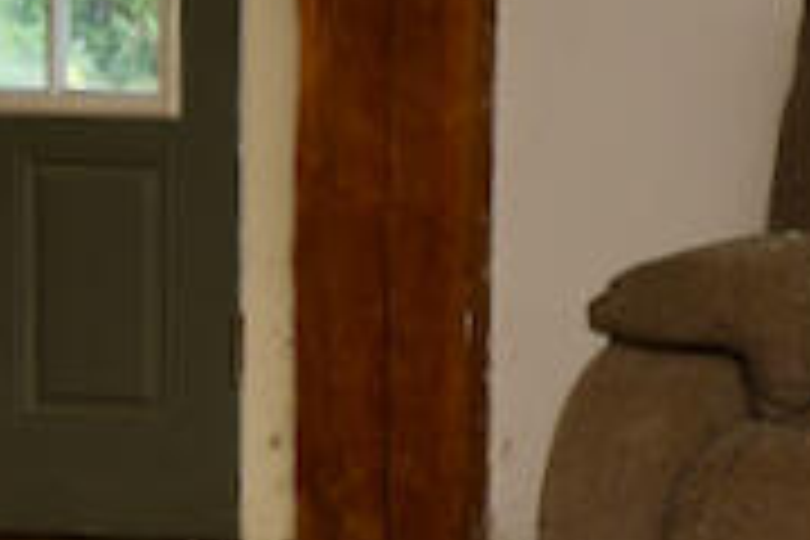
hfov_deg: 13.1
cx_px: 1886
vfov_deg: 11.1
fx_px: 2722
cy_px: -92
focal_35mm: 121
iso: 125
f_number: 4.5
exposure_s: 1/60
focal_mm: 17
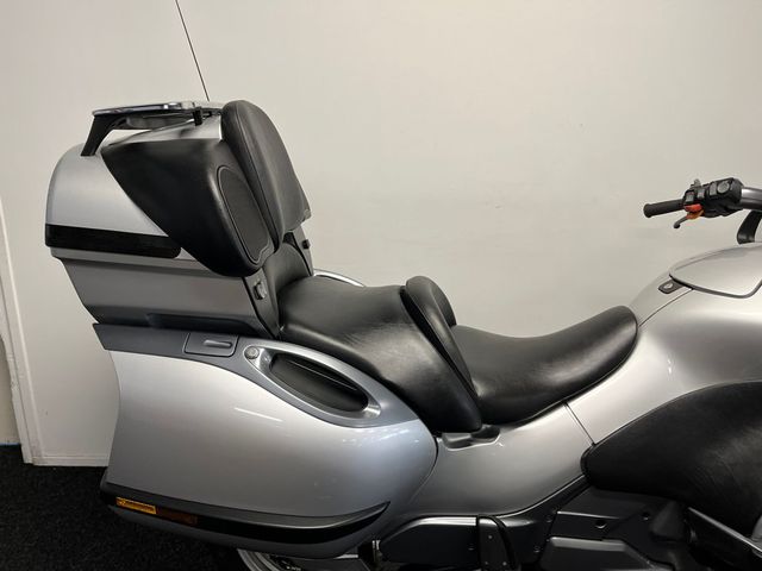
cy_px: 286
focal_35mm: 26
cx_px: 381
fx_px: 572
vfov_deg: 53.1
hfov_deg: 67.3
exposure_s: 1/100
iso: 125
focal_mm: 5.1
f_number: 1.6
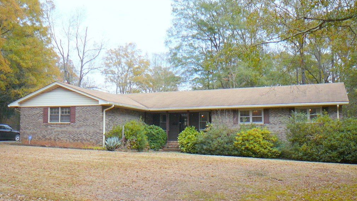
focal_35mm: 39
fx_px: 369
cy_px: 132
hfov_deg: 51.6
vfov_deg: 30.2
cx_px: 182
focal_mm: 5.2
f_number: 2.8
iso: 80
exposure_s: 1/100
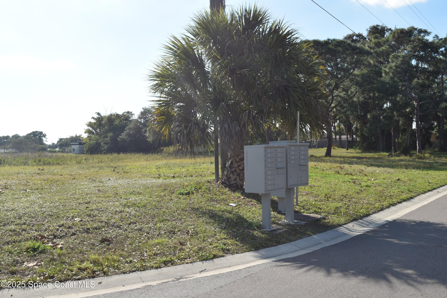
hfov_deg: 51.3
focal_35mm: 38
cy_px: 149
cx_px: 224
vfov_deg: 35.5
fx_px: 466
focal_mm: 25
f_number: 10
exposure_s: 1/200
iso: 100
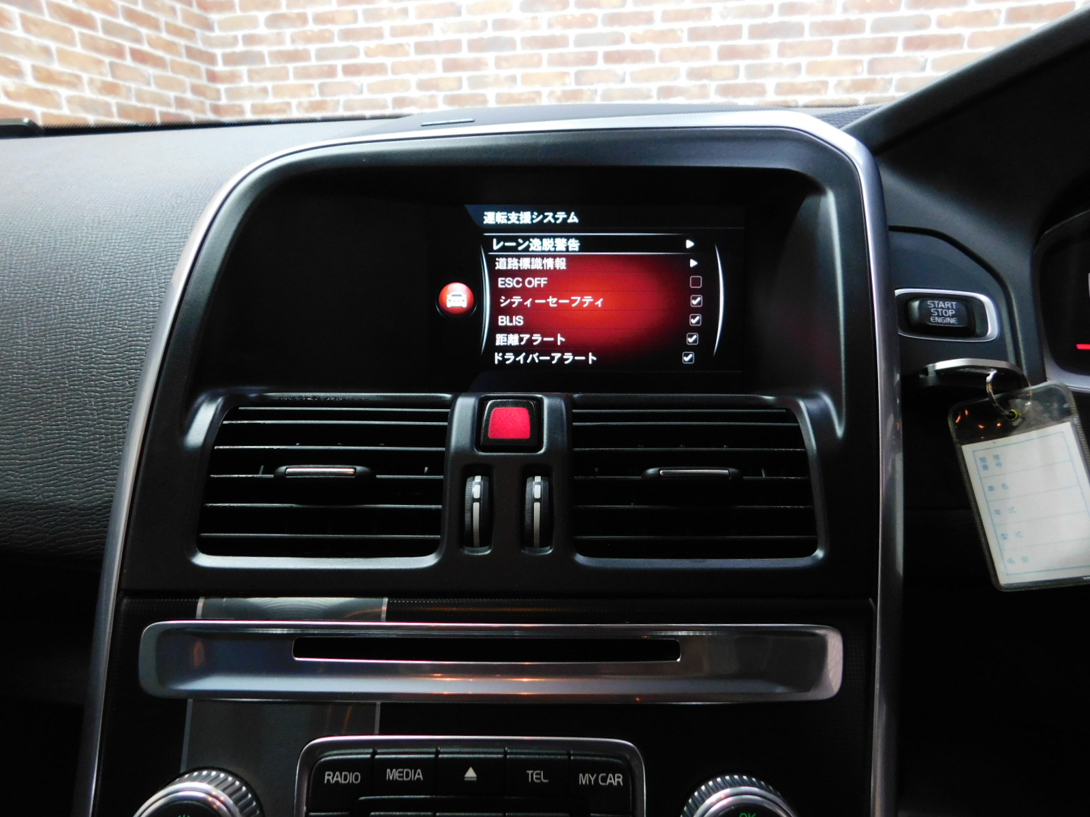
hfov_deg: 73.9
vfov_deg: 58.9
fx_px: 724
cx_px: 545
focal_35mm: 23
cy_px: 408
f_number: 3
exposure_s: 1/20
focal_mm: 4
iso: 400
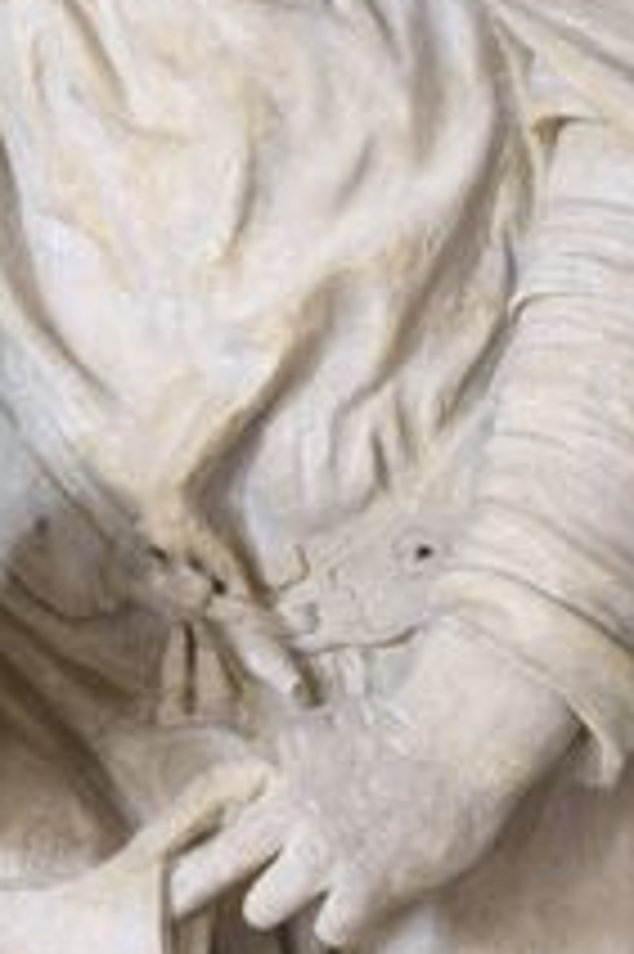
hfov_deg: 5.8
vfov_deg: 8.6
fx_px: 6297
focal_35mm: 238
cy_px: 284
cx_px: 65
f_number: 10
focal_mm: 48
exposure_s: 1/1.25
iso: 400
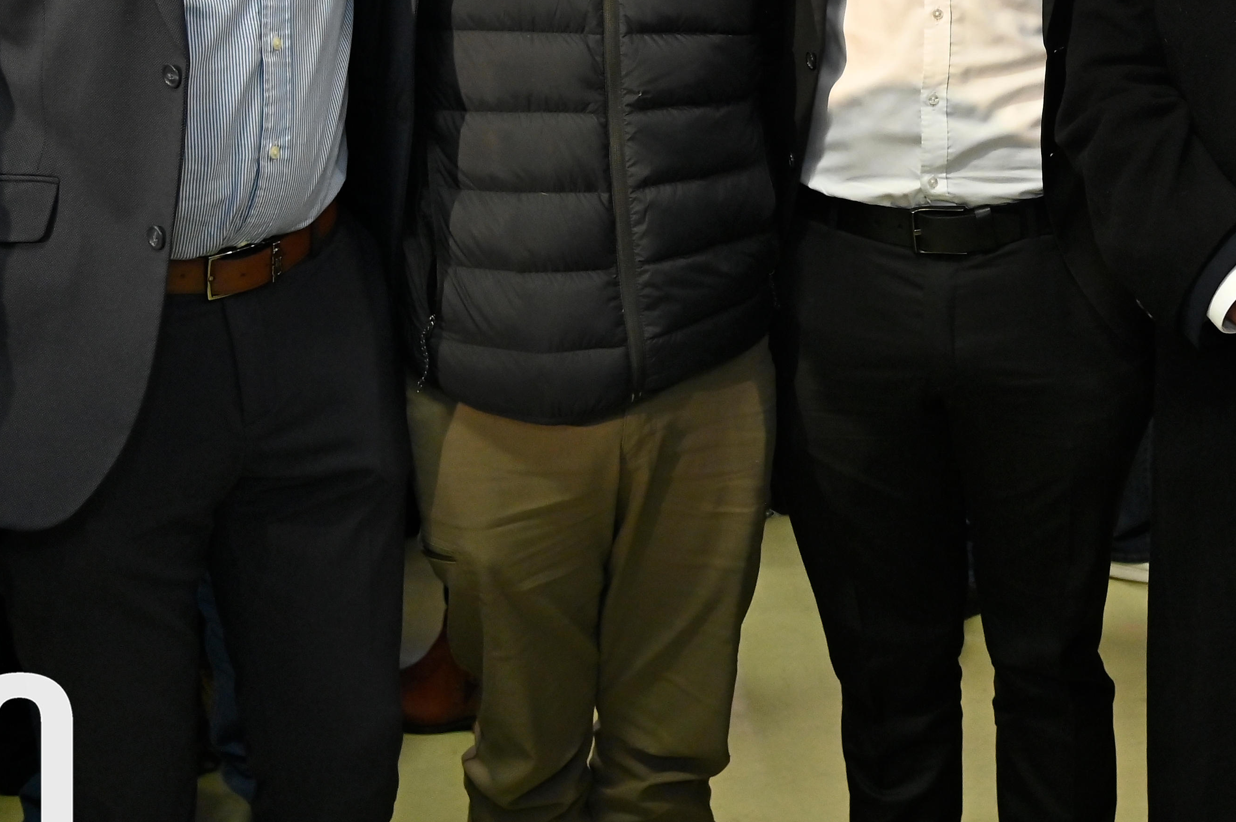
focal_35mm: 55
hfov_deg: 34.6
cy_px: 59
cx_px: 1074
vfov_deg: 23.8
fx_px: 1887
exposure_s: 1/160
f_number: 5.6
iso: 2000
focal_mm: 24
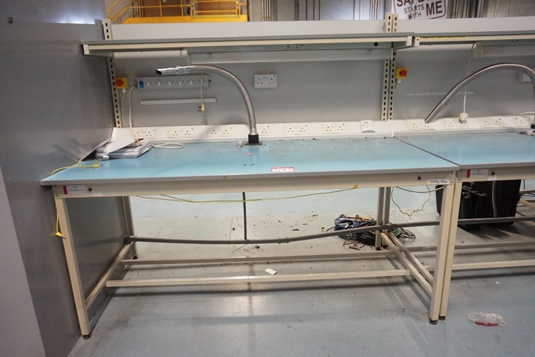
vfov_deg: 53.1
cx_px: 268
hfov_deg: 73.7
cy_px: 178
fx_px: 357
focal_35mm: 24
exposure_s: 1/160
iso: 2500
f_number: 3.5
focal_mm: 16
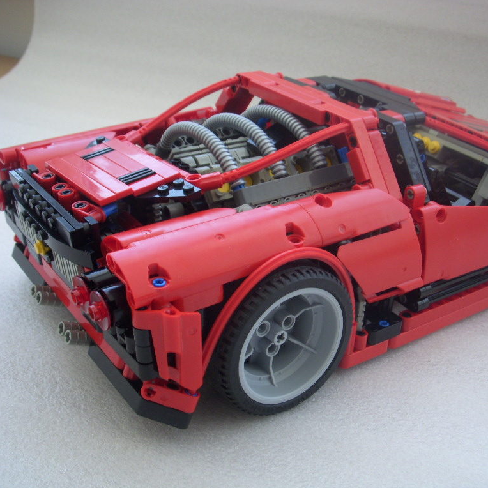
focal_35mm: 45
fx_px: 718
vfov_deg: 37.6
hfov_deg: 37.3
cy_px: 245
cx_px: 305
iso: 100
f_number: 3.3
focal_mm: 6.3
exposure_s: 1/50
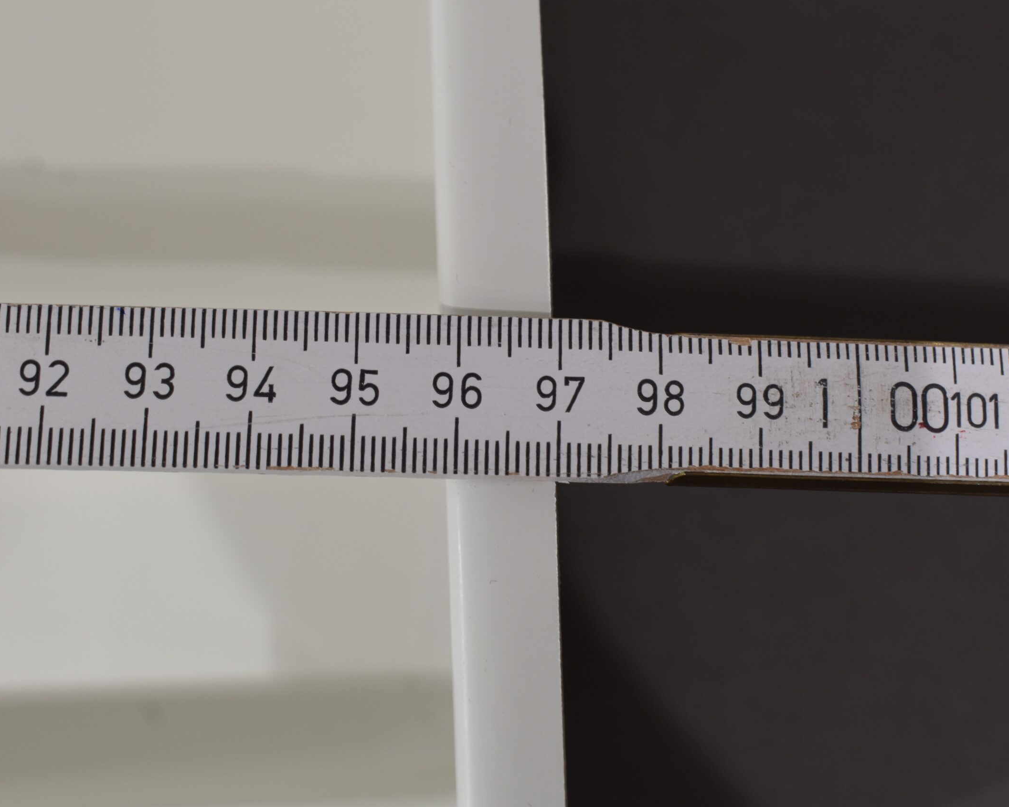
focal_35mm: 58
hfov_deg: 32.4
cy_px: 405
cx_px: 594
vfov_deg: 26.2
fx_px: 1732
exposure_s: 1/60
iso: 320
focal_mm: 34
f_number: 8
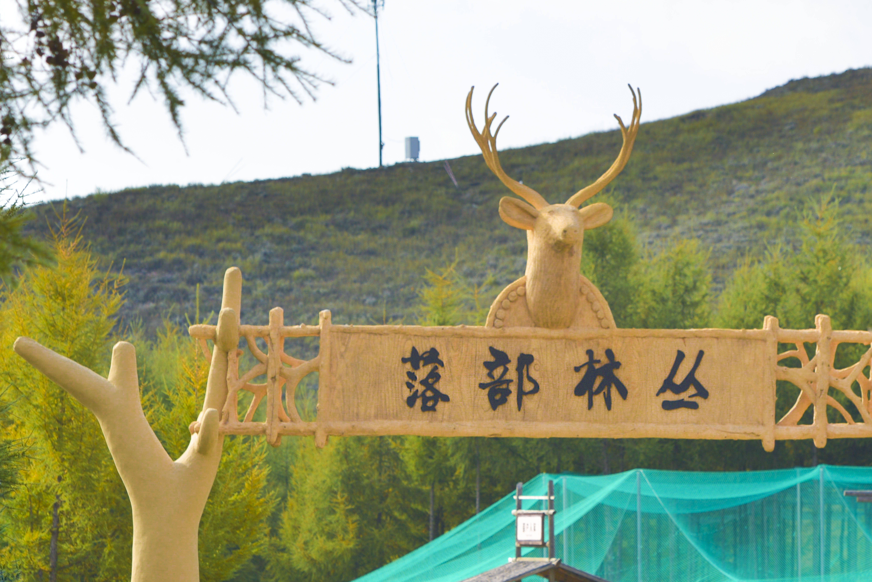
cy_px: 291
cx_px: 436
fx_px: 2181
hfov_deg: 22.6
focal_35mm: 90
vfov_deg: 15.2
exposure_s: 1/400
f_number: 5
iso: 100
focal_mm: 90
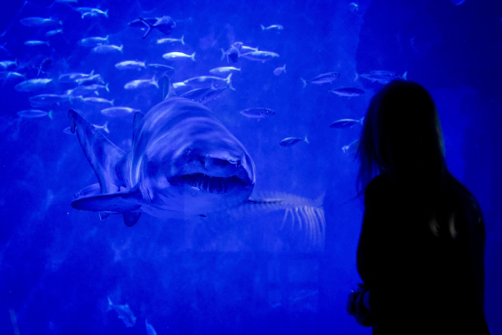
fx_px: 1144
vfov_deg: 16.7
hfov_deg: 24.8
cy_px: 168
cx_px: 251
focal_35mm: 82
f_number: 4
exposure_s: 1/60
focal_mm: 82
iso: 5000
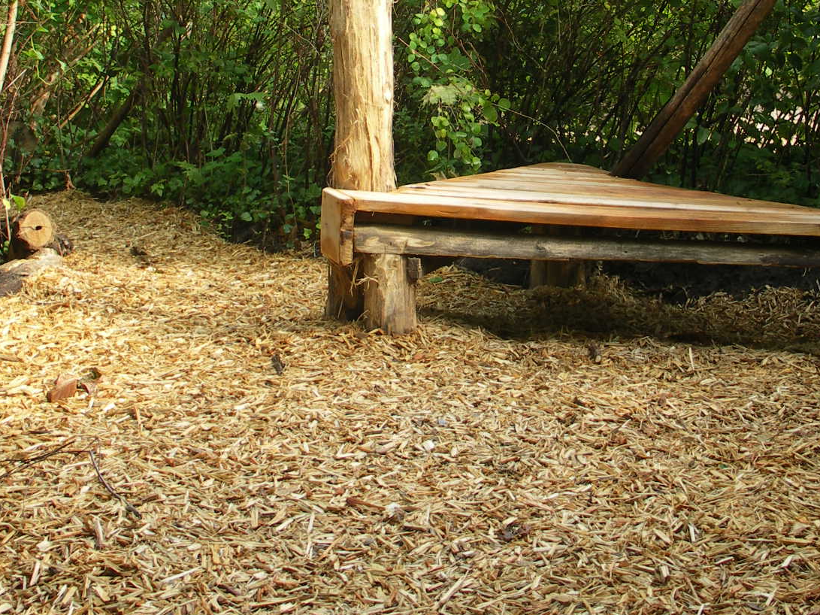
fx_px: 1445
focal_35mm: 61
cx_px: 478
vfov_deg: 23.6
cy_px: 105
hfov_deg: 31.6
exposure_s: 1/100
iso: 50
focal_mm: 8.3
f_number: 3.5
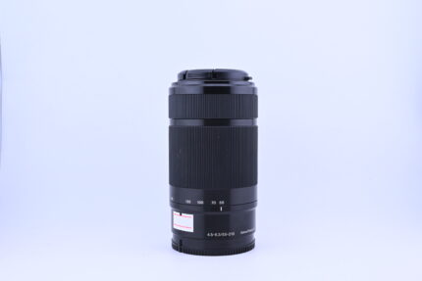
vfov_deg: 29.9
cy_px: 140
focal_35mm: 45
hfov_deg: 43.6
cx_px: 211
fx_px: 528
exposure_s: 1/200
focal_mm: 30
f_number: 11
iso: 640
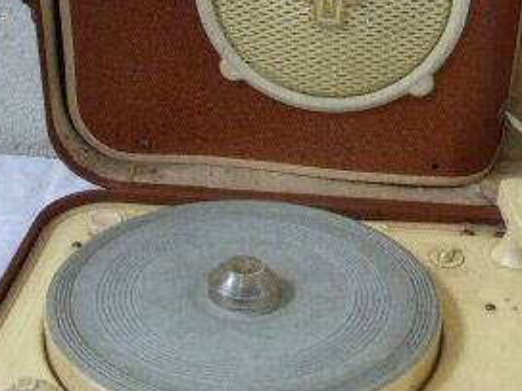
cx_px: 282
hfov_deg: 26.7
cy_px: 209
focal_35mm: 73
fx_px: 1101
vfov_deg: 20.2
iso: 400
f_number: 3.6
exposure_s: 1/30
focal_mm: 5.4
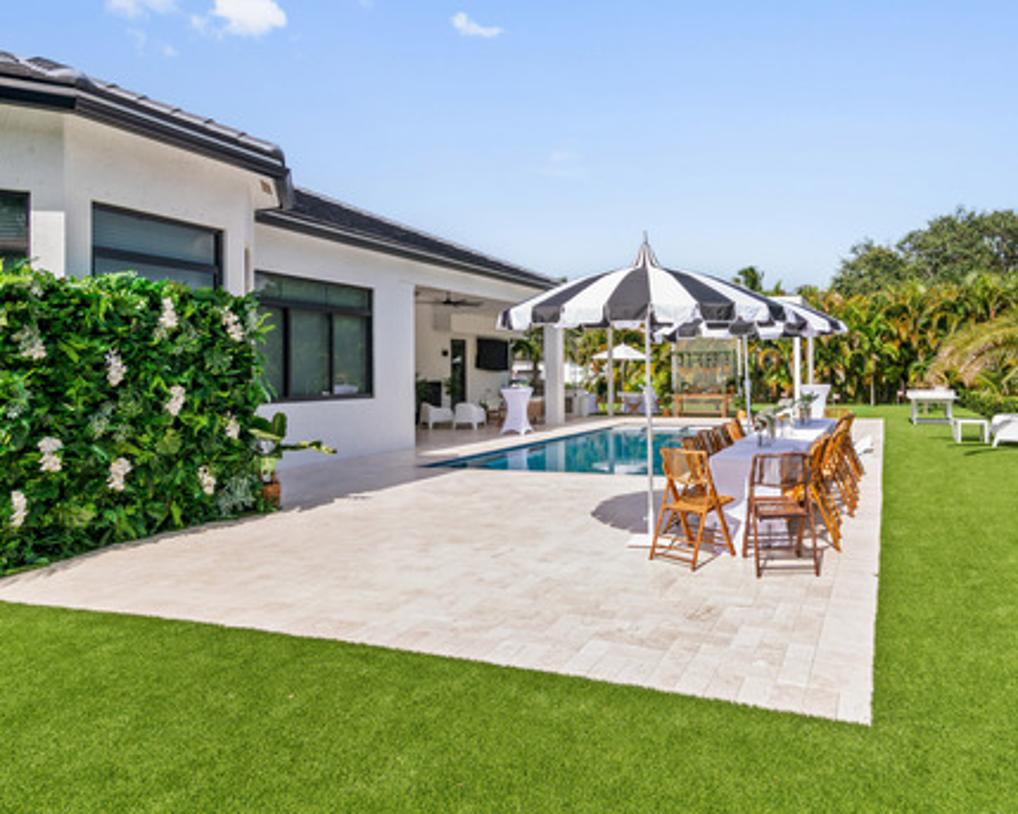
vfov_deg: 65.3
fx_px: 633
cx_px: 672
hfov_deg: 75.4
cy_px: 360
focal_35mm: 21
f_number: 14
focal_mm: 16
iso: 320
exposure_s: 1/160
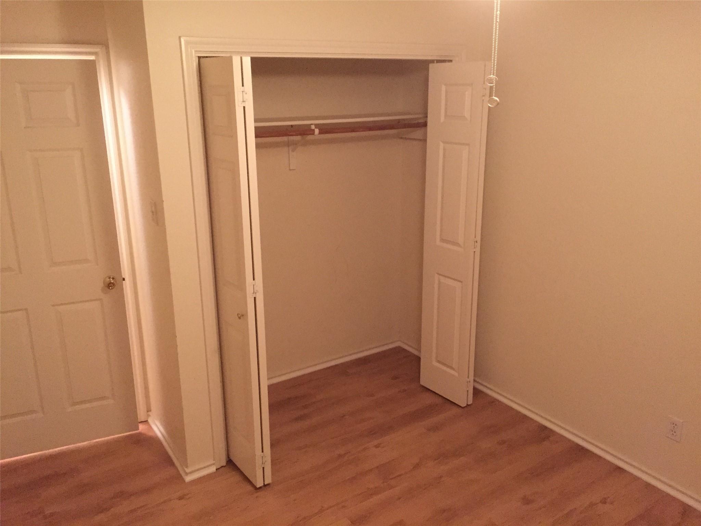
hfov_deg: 61.7
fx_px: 587
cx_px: 350
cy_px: 263
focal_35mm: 29
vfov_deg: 48.2
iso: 400
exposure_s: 1/15
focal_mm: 4.15
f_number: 2.2
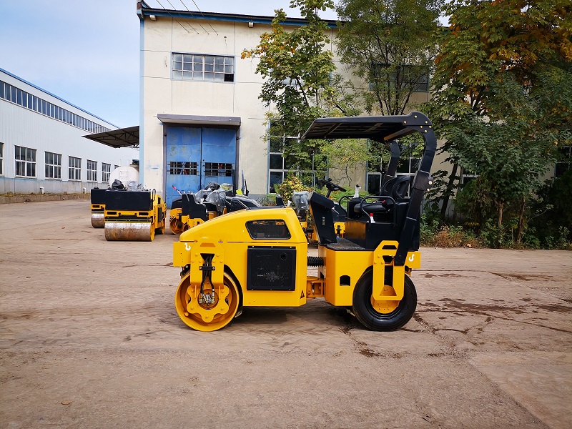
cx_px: 286
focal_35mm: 27
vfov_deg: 51.4
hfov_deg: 65.3
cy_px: 214
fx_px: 446
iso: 50
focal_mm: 4.75
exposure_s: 1/1456
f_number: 1.8
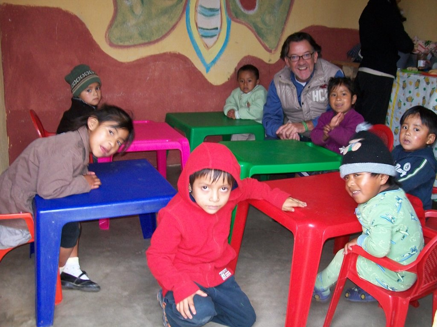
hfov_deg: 51.4
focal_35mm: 36
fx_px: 454
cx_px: 218
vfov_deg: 39.7
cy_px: 164
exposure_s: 1/30
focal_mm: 6
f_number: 2.7
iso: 160
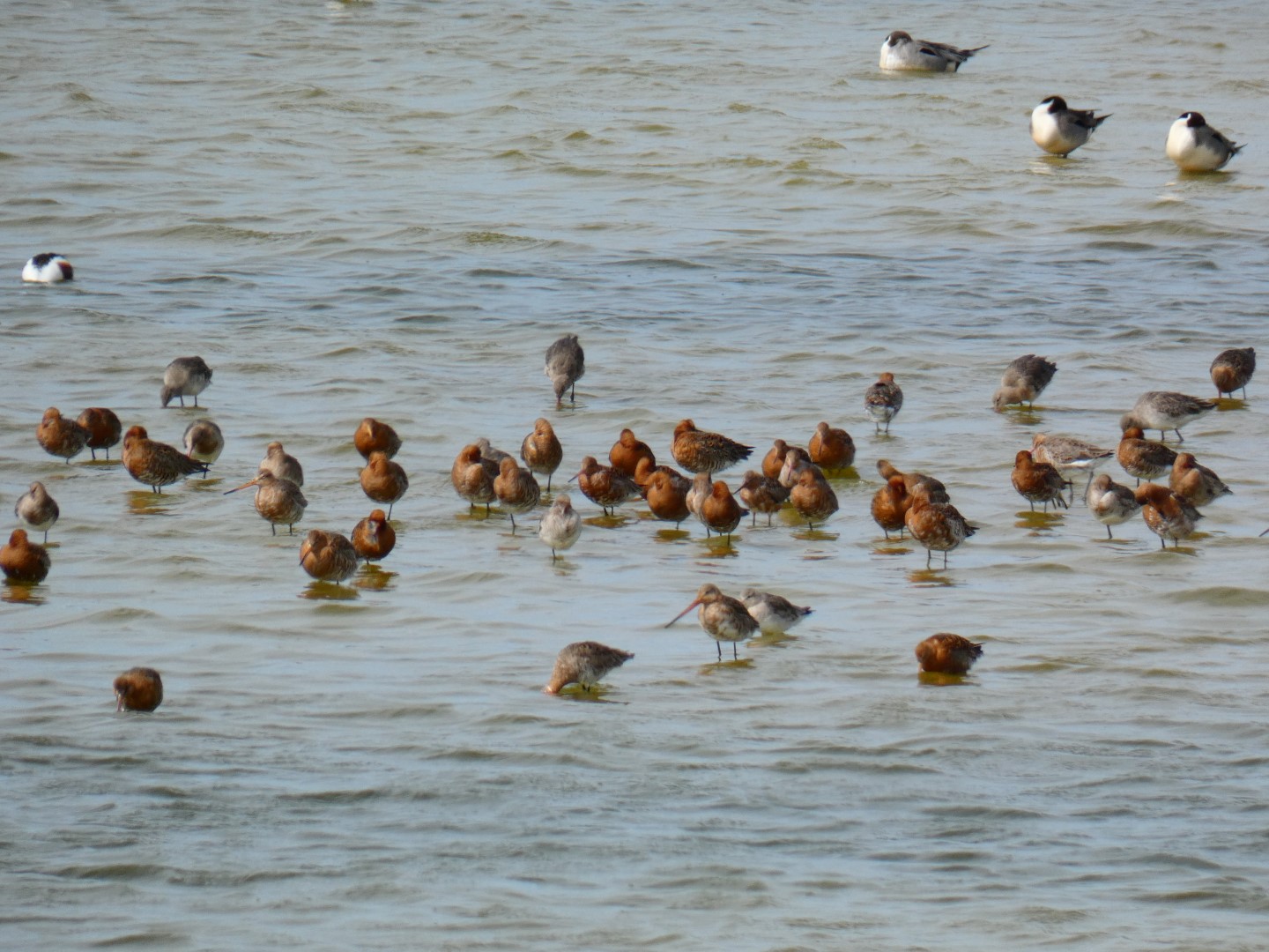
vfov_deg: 1.2
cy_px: 476
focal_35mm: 1200
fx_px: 43991
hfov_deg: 1.7
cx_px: 634
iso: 80
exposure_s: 1/500
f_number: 5.9
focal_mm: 215
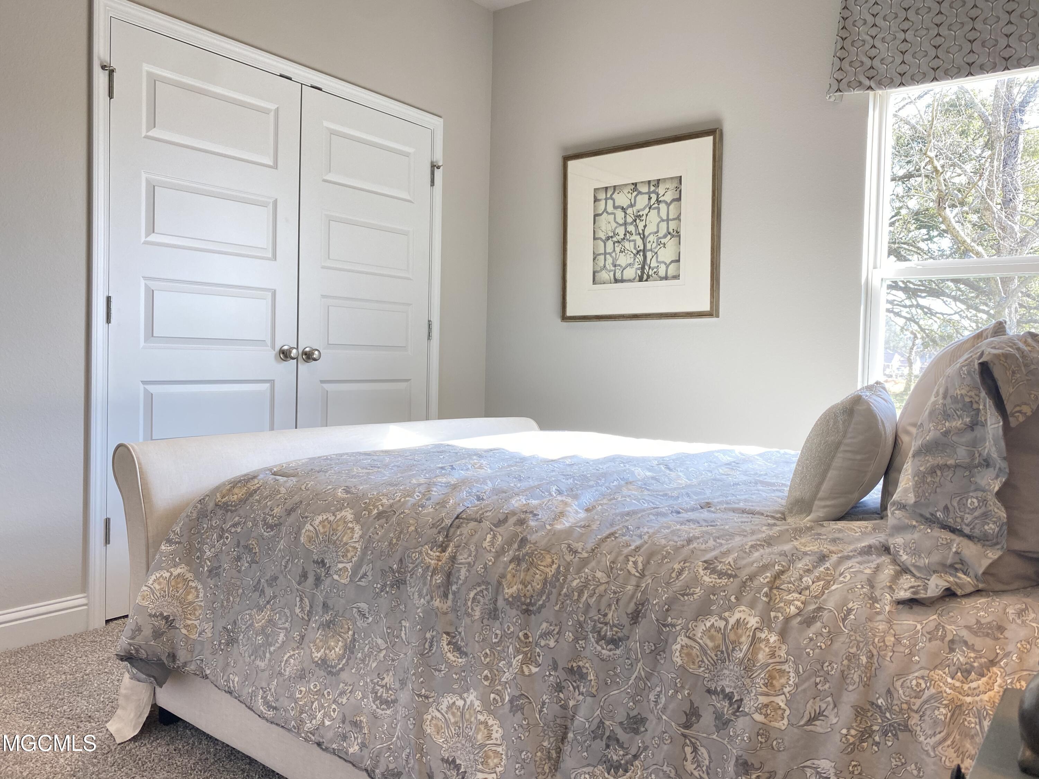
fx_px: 780
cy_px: 390
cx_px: 520
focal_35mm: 26
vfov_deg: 53.1
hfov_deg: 67.3
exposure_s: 1/120
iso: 64
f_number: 1.8
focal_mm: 4.25
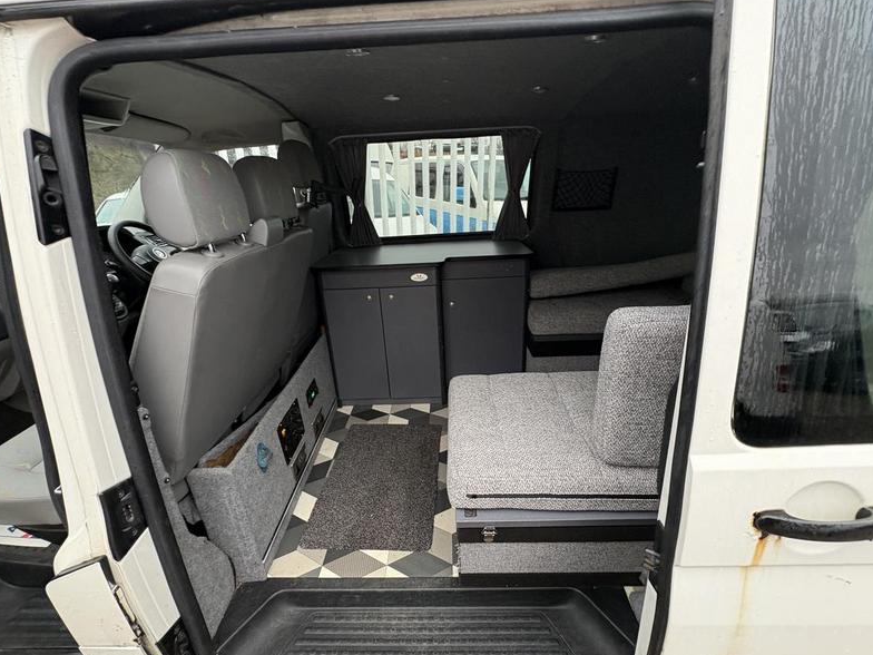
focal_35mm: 16
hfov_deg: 94.5
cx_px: 433
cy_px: 342
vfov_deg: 78.1
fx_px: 404
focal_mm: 2.22
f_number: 2.2
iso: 160
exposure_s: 1/99
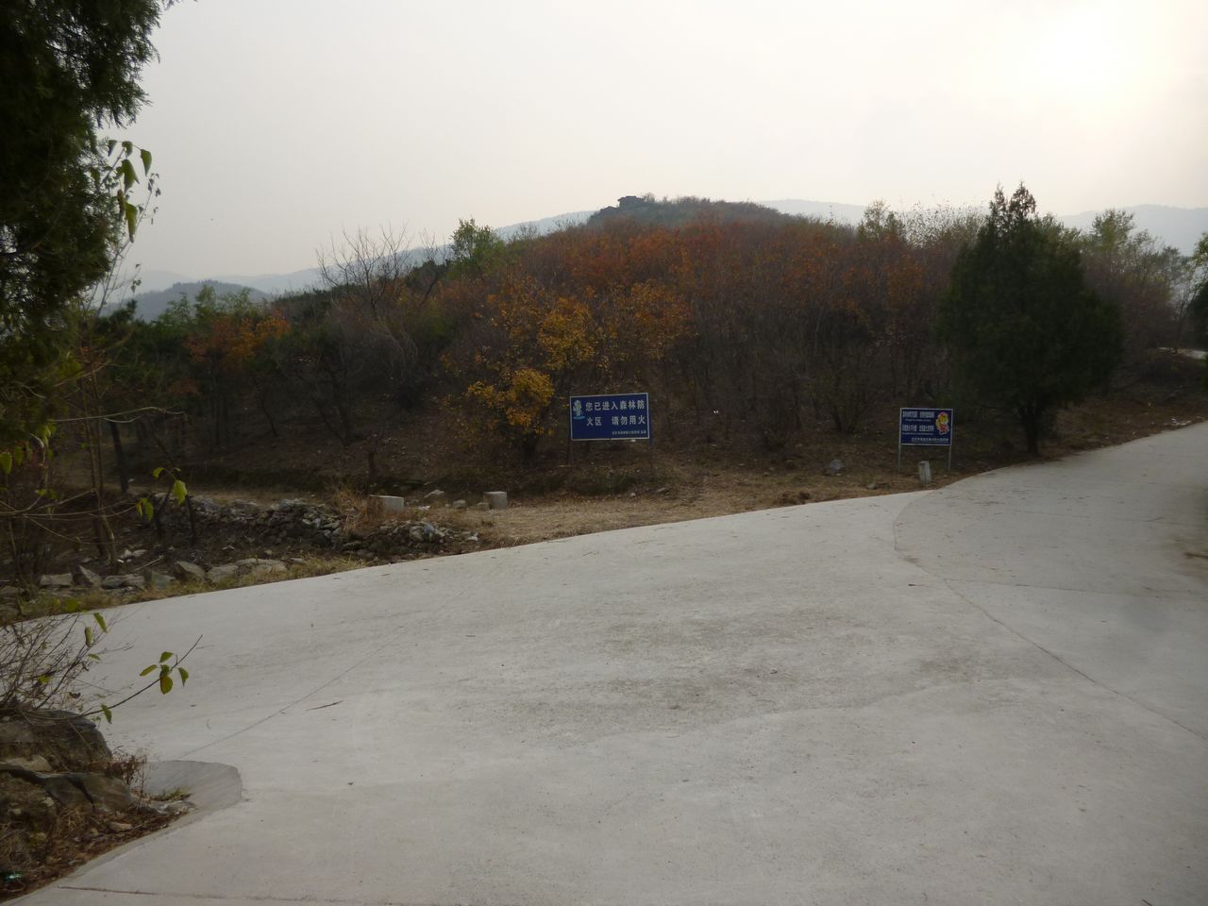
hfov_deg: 63.4
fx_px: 977
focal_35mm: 28
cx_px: 604
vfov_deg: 49.7
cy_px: 453
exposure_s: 1/800
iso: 100
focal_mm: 5
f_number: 3.1
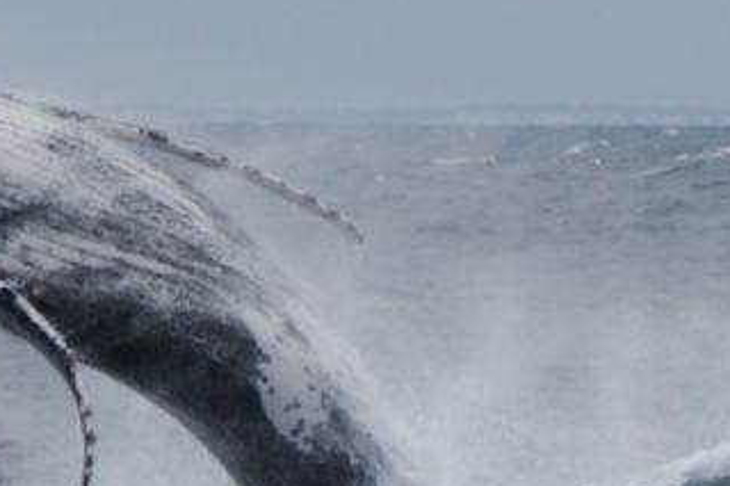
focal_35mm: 305
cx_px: 155
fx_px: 6181
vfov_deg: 4.5
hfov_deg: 6.8
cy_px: 229
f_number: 5
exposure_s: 1/8000
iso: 320
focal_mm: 122
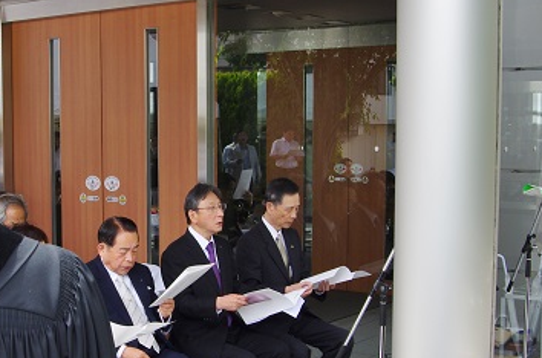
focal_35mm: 61
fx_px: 916
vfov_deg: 22.1
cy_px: 218
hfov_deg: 32.5
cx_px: 150
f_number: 11
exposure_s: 1/50
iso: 200
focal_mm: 18
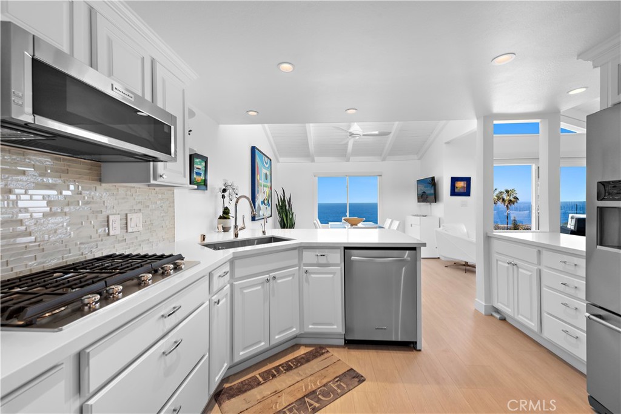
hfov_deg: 104.2
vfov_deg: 81.2
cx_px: 310
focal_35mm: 14
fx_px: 242
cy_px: 207
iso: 160
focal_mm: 14
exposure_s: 1/80
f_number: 7.1
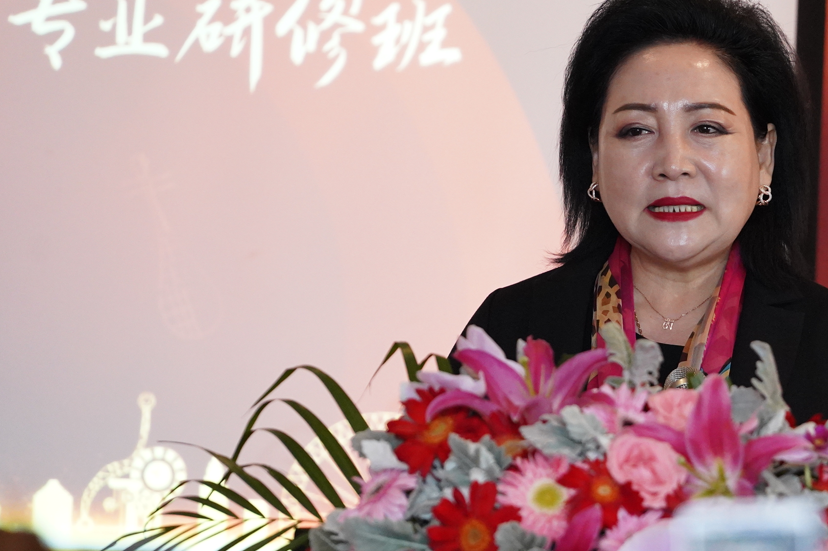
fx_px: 8181
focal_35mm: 356
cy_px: 285
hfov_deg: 5.8
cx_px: 655
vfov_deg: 3.9
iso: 6400
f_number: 4
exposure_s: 1/200
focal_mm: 200
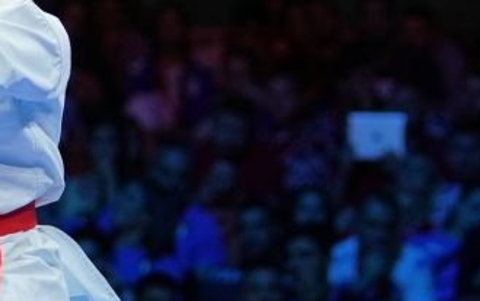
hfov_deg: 3.6
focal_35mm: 580
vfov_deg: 2.3
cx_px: 193
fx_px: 7591
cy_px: 152
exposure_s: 1/500
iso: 640
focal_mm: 104
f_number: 2.8
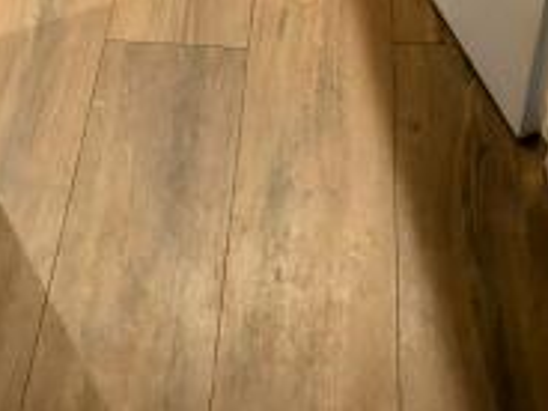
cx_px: 271
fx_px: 1061
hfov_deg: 29.0
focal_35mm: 67
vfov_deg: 17.0
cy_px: -383
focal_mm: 2.23
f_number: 1.95
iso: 177
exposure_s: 1/15
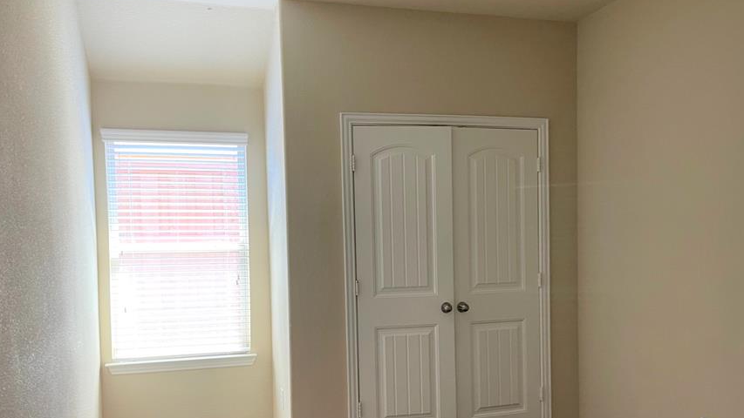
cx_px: 370
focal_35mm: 34
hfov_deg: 58.0
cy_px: 271
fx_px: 671
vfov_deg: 34.4
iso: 160
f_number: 1.6
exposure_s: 1/60
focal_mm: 5.1
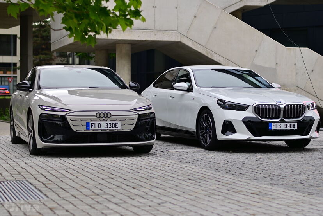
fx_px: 673
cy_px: 108
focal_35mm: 75
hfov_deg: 27.0
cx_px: 162
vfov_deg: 18.2
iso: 100
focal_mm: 50
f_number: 2
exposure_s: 1/2000
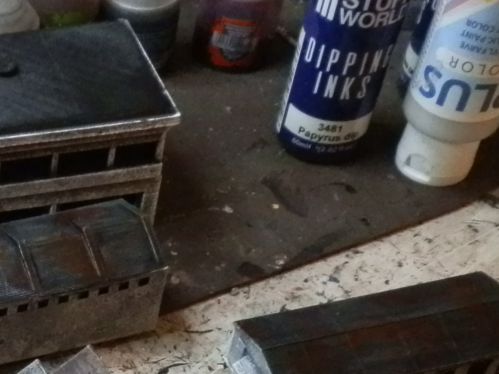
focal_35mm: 90
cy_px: 466
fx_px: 1298
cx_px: -132
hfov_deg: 20.1
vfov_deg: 15.7
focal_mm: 5
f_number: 3.1
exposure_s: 1/125
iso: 400
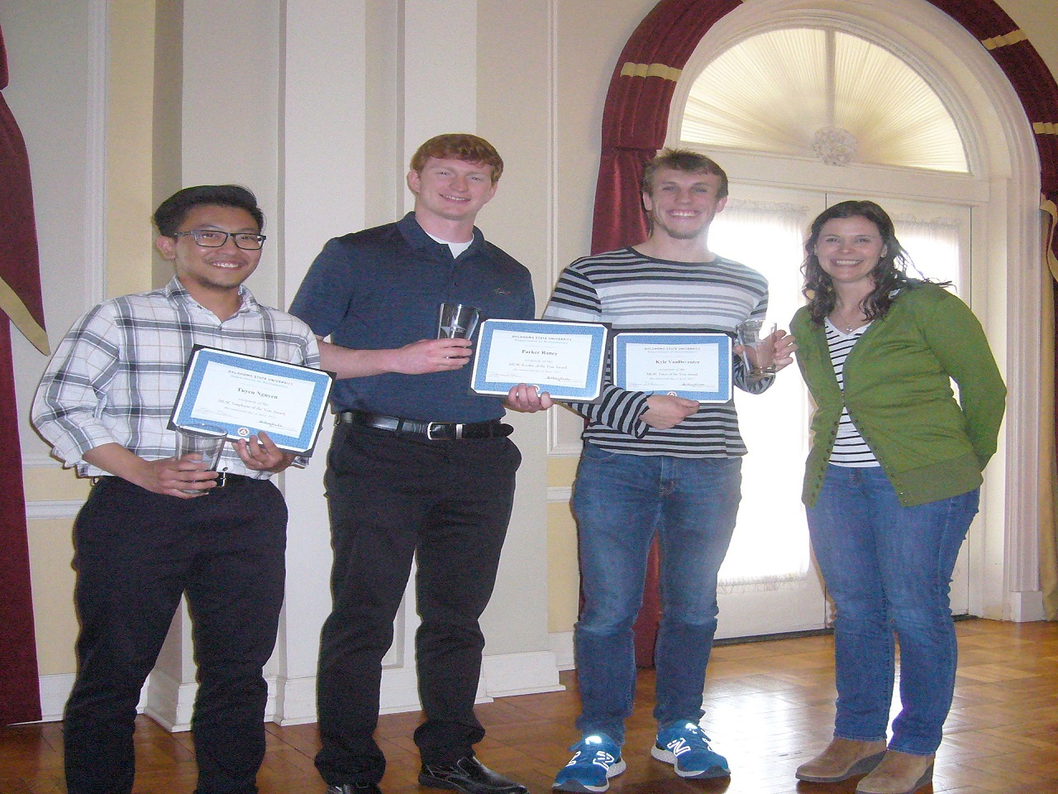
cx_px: 529
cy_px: 397
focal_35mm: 35
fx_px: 1070
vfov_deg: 40.7
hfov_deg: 52.6
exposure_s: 1/60
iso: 400
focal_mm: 5.8
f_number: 2.8
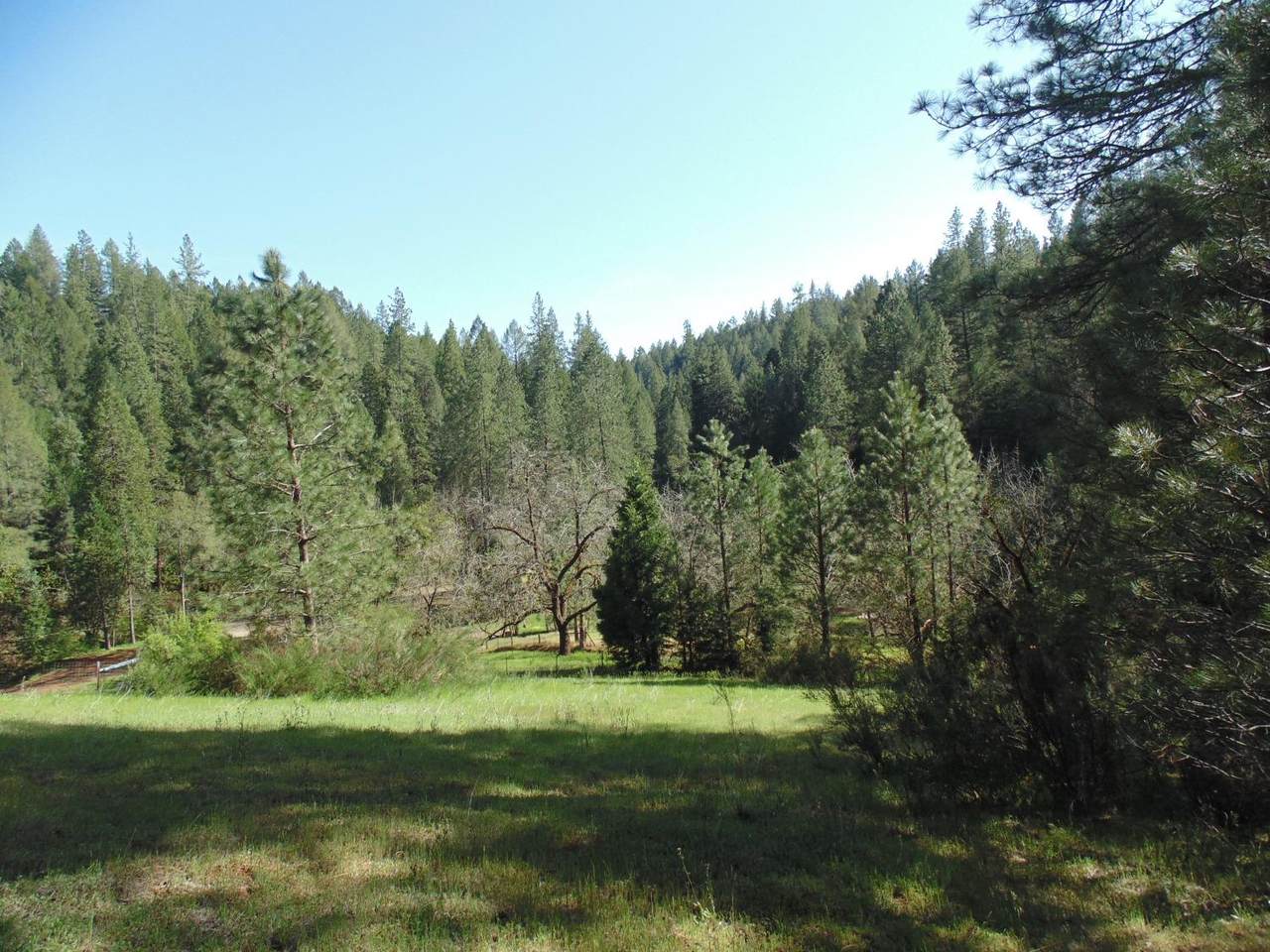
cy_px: 476
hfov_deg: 76.4
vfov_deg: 61.1
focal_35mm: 22
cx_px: 635
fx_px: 807
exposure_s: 1/400
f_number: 3.1
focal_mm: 4
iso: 80
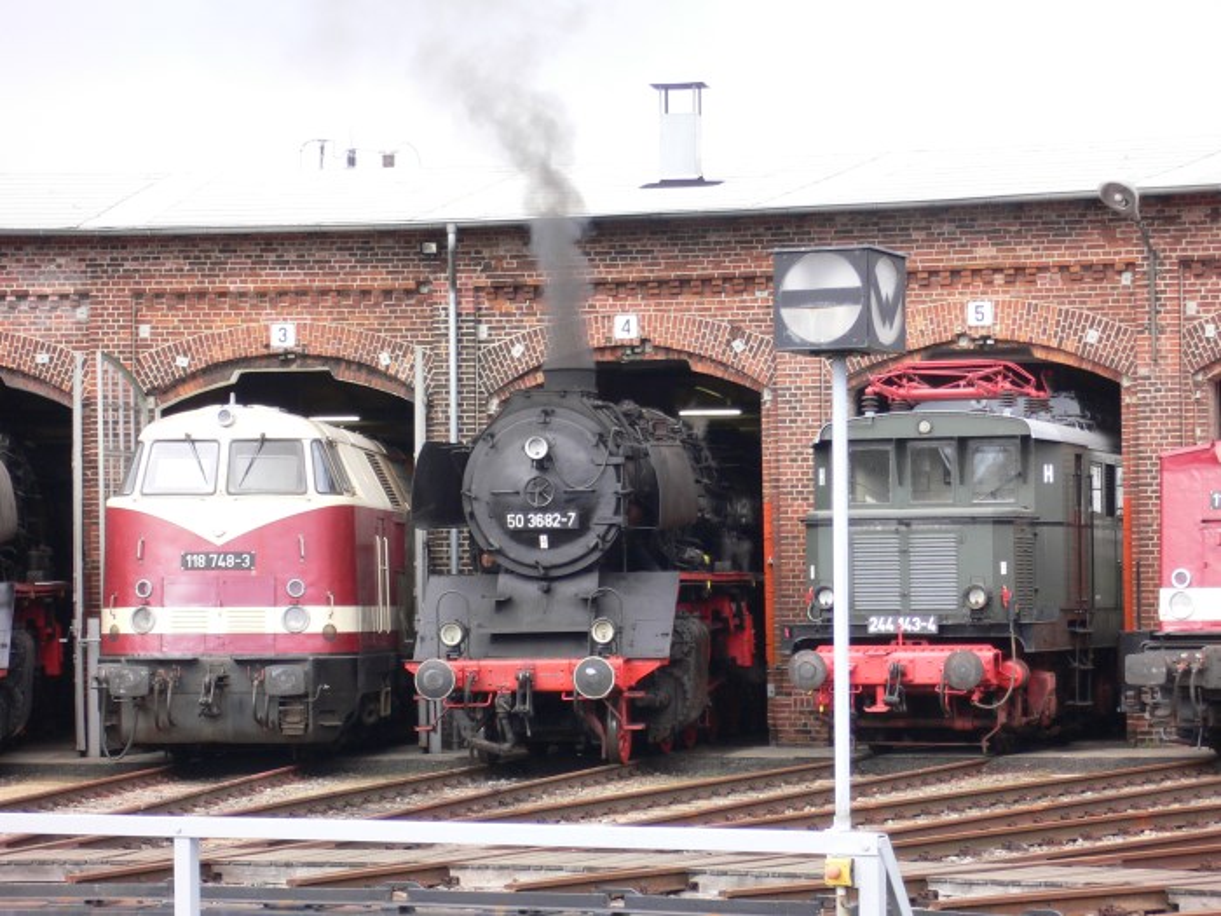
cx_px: 610
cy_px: 458
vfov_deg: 14.1
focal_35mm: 105
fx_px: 3704
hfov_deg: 18.7
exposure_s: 1/40
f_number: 5
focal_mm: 17.4
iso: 100
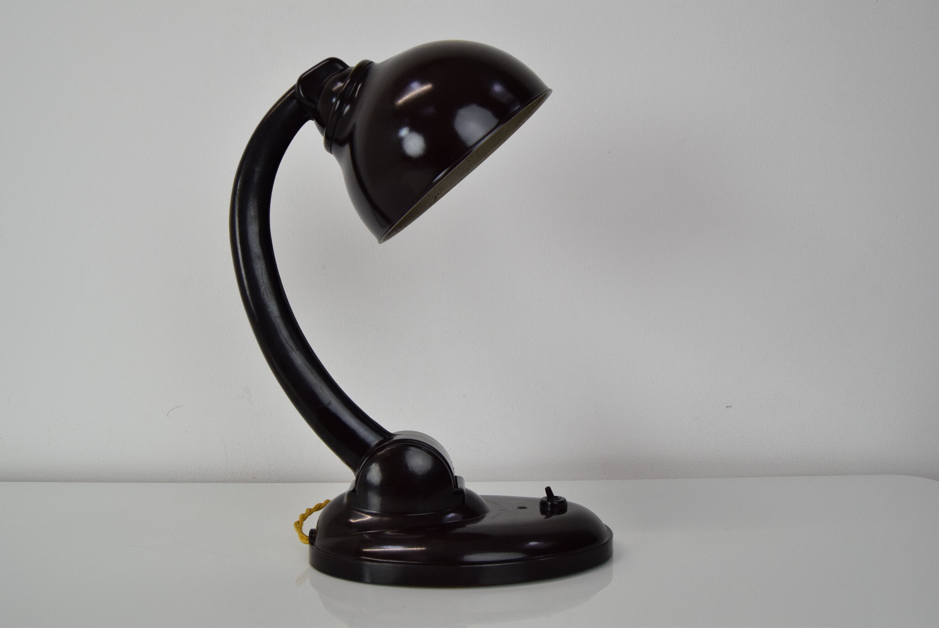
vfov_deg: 43.7
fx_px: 783
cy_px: 314
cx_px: 470
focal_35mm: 30
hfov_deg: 61.9
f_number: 8
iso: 1600
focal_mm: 20
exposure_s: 1/250
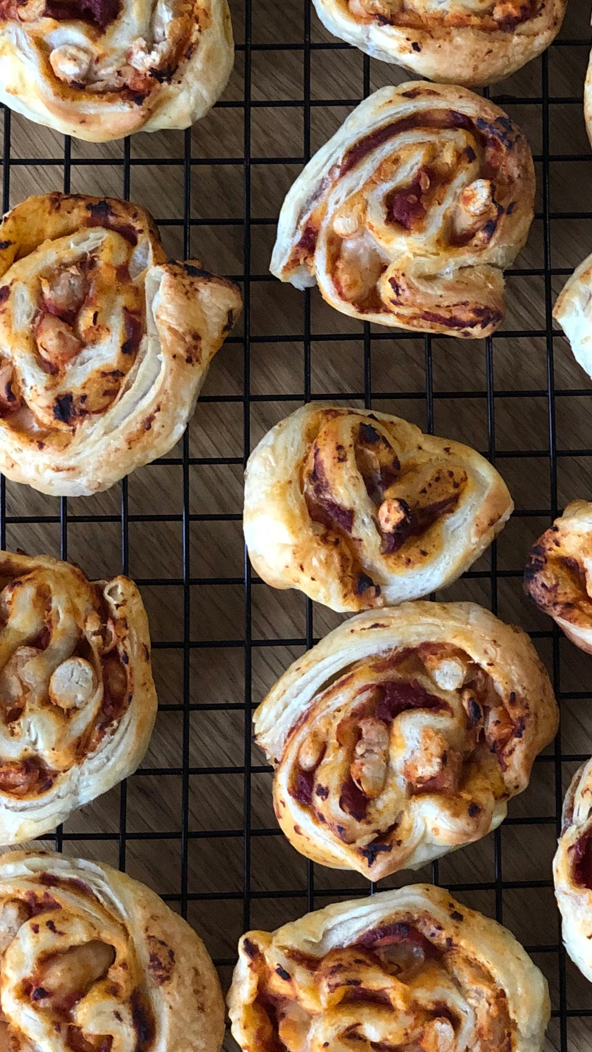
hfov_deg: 12.2
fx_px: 2762
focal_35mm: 99
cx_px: 442
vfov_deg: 21.5
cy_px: 368
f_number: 2.4
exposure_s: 1/25
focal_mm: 6
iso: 160
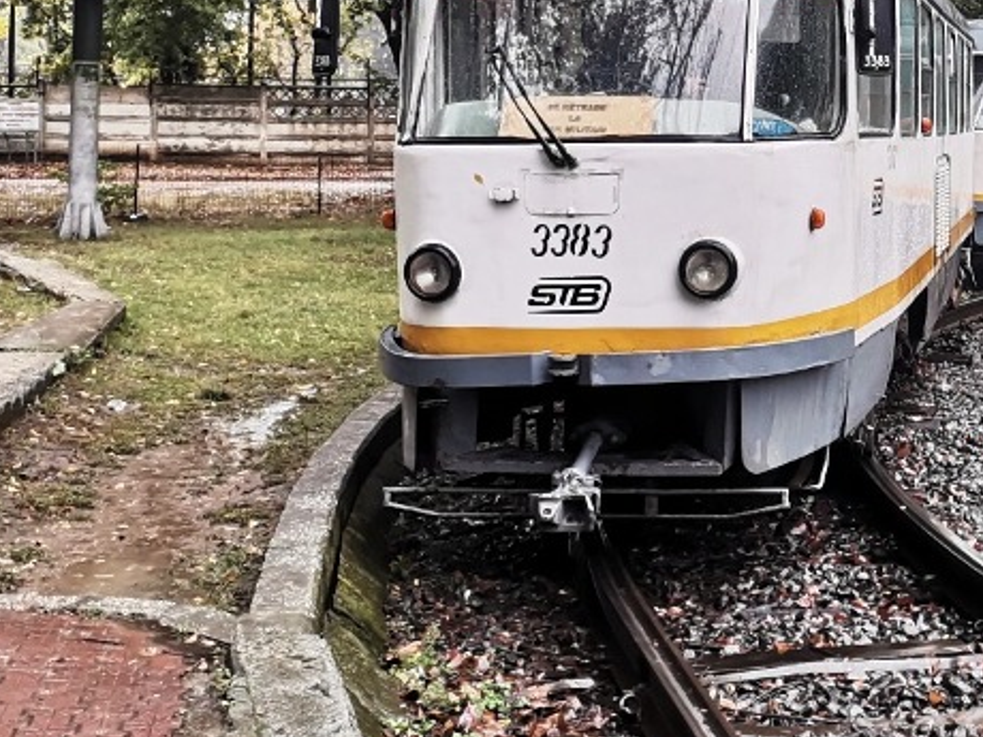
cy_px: 85
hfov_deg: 27.4
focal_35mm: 69
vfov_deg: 20.9
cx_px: 829
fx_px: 1959
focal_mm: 4.75
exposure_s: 1/100
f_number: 1.8
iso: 100
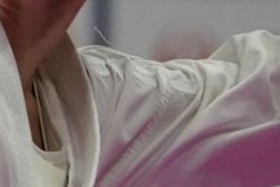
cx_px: -653
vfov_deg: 0.6
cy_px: 228
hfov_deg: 1.0
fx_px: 16565
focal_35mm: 2130
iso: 2000
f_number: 2.8
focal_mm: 194
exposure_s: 1/1000
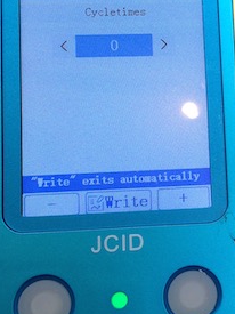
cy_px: 159
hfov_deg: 17.8
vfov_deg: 24.4
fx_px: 725
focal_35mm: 80
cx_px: 256
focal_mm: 4.12
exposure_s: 1/60
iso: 50
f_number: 2.4
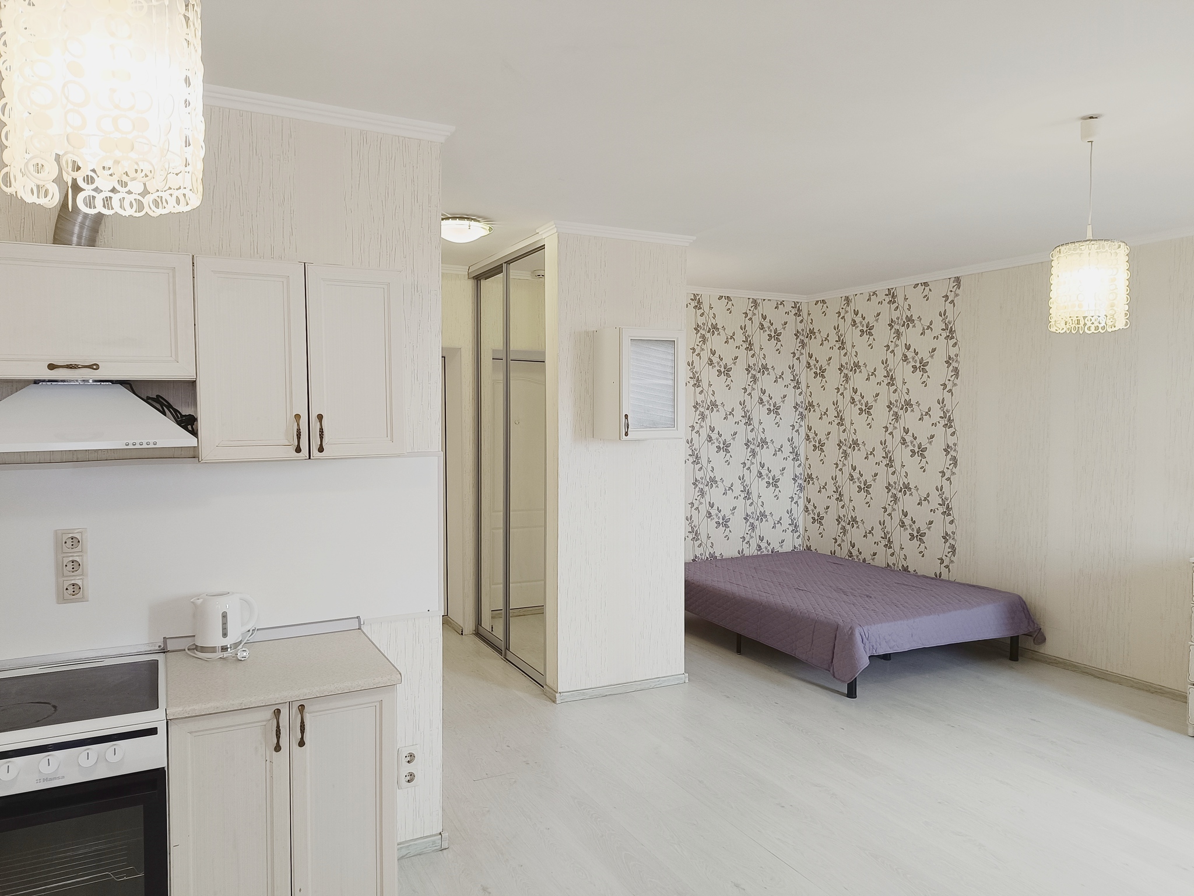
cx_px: 597
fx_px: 828
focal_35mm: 24
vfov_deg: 56.8
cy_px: 448
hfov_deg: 71.6
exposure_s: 1/101
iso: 245
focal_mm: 5.59
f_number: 1.88
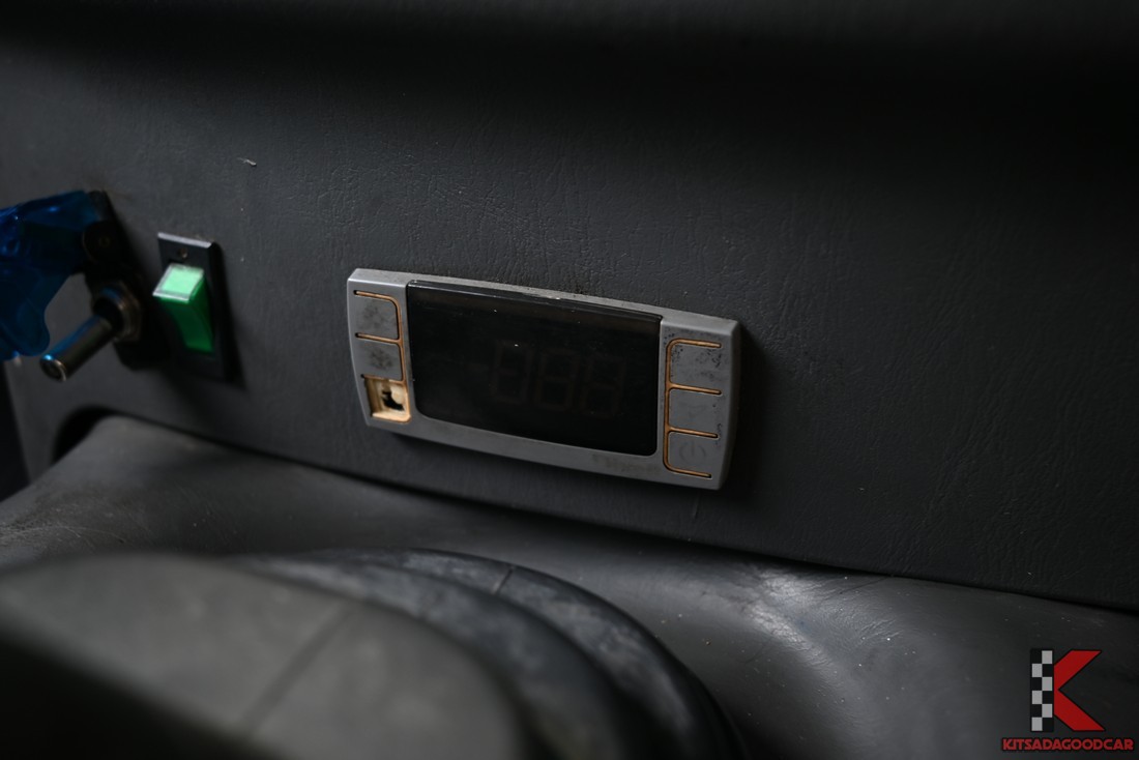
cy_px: 380
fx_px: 1171
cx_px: 570
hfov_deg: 51.9
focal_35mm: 37
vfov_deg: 36.0
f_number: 5.6
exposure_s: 1/45
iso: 280
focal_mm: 37
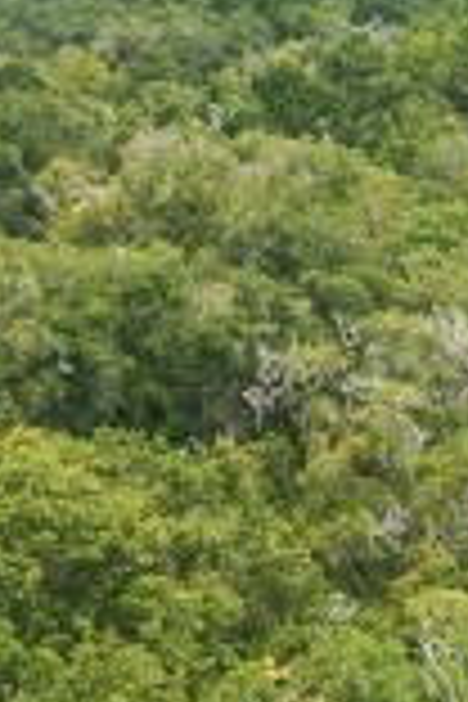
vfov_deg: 12.2
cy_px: 896
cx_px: 1030
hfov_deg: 7.9
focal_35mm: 164
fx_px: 3198
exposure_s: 1/2500
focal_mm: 8.67
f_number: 1.8
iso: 220
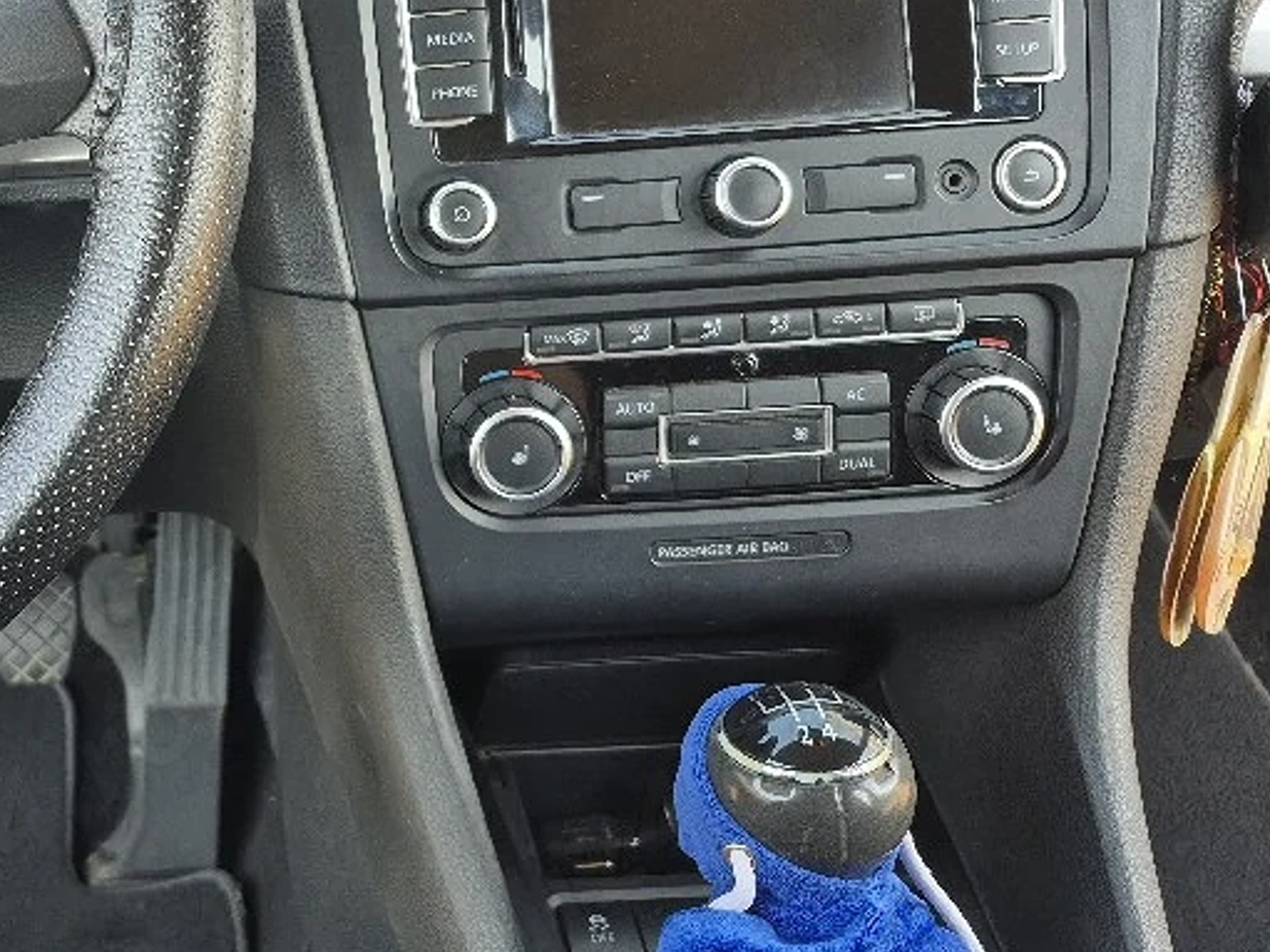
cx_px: 94
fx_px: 1651
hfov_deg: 38.7
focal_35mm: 45
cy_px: 261
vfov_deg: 31.7
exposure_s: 1/182
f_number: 1.8
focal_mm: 5.4
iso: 64
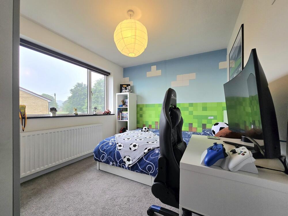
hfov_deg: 106.2
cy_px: 108
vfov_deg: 89.9
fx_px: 108
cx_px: 144
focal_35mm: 13
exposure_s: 1/101
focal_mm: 2.2
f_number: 2.2
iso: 64
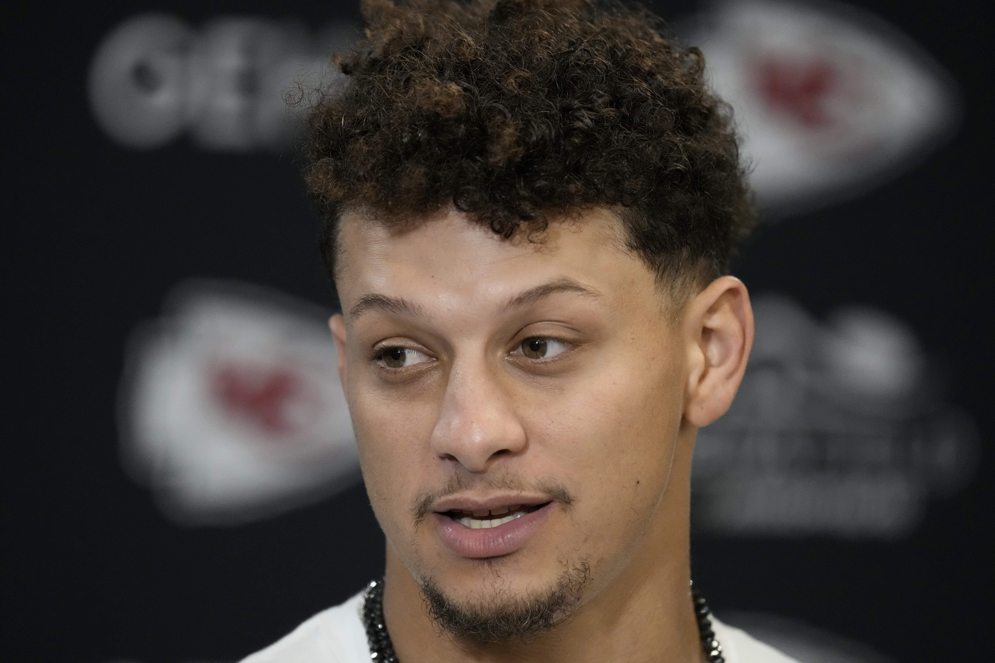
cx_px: 498
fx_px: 16582
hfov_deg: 3.4
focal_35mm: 600
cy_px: 332
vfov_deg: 2.3
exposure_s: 1/640
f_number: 4
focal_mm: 600
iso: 8000
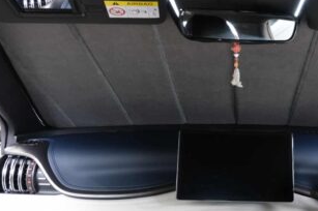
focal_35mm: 44
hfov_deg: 43.2
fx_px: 388
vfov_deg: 30.4
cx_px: 236
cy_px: 92
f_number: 2.8
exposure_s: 1/26
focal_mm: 18
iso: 640
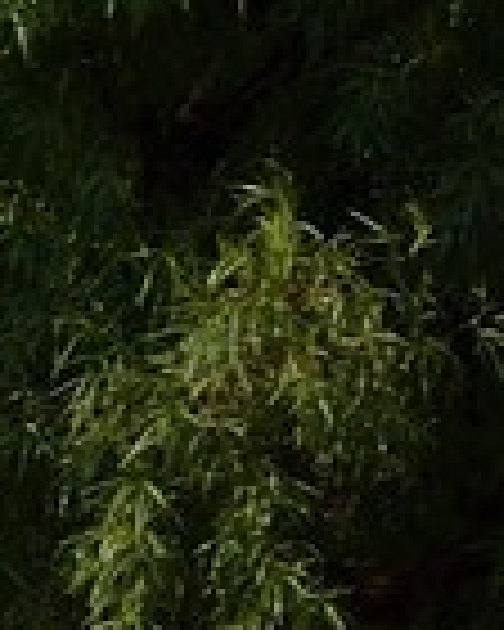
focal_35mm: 748
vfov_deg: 2.6
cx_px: 3465
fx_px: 13947
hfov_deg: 2.0
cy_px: 450
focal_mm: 70
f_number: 8
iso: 200
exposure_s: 1/640
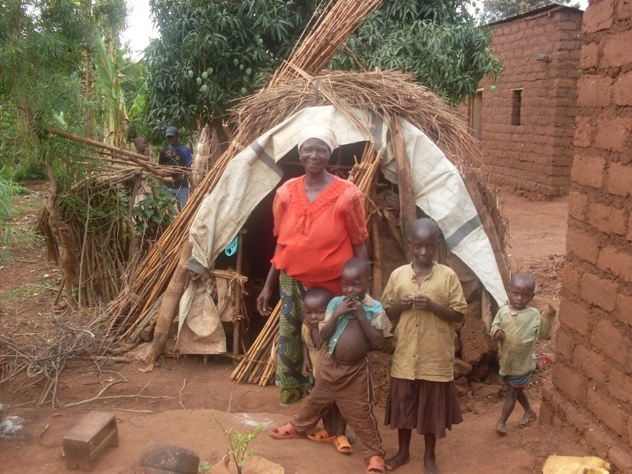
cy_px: 237
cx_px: 316
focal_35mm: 38
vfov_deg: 37.7
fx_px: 694
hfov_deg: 49.0
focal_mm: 6.3
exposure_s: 1/250
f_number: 2.8
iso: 80
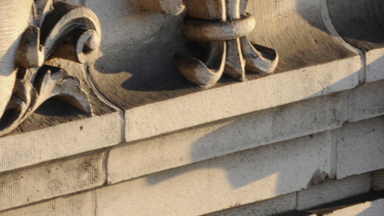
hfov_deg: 4.6
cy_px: -45
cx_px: 69
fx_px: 4786
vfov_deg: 2.6
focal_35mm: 470
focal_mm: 92
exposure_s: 1/50
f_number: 14
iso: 250
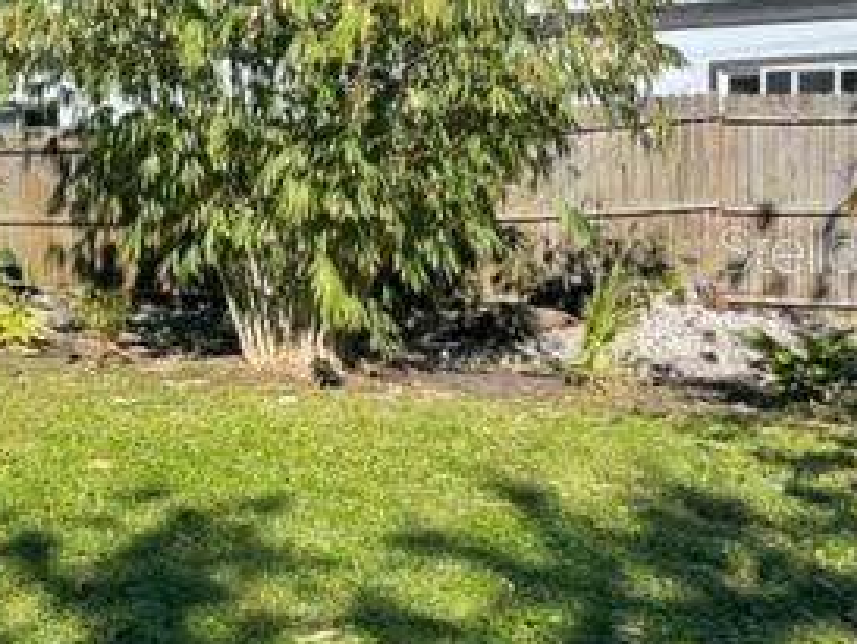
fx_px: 1511
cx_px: 9
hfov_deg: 29.6
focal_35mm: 61
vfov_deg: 24.0
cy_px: 248
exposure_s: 1/2020
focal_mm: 4.2
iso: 32
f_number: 1.6
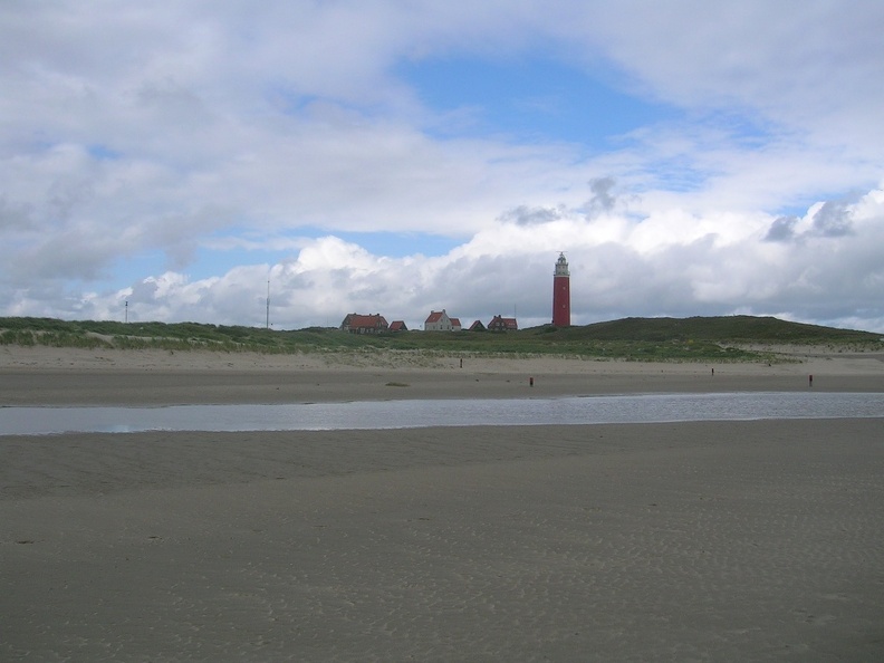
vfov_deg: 40.7
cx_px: 442
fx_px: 894
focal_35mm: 35
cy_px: 332
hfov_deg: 52.6
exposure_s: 1/542
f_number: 4.8
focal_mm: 5.4
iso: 50
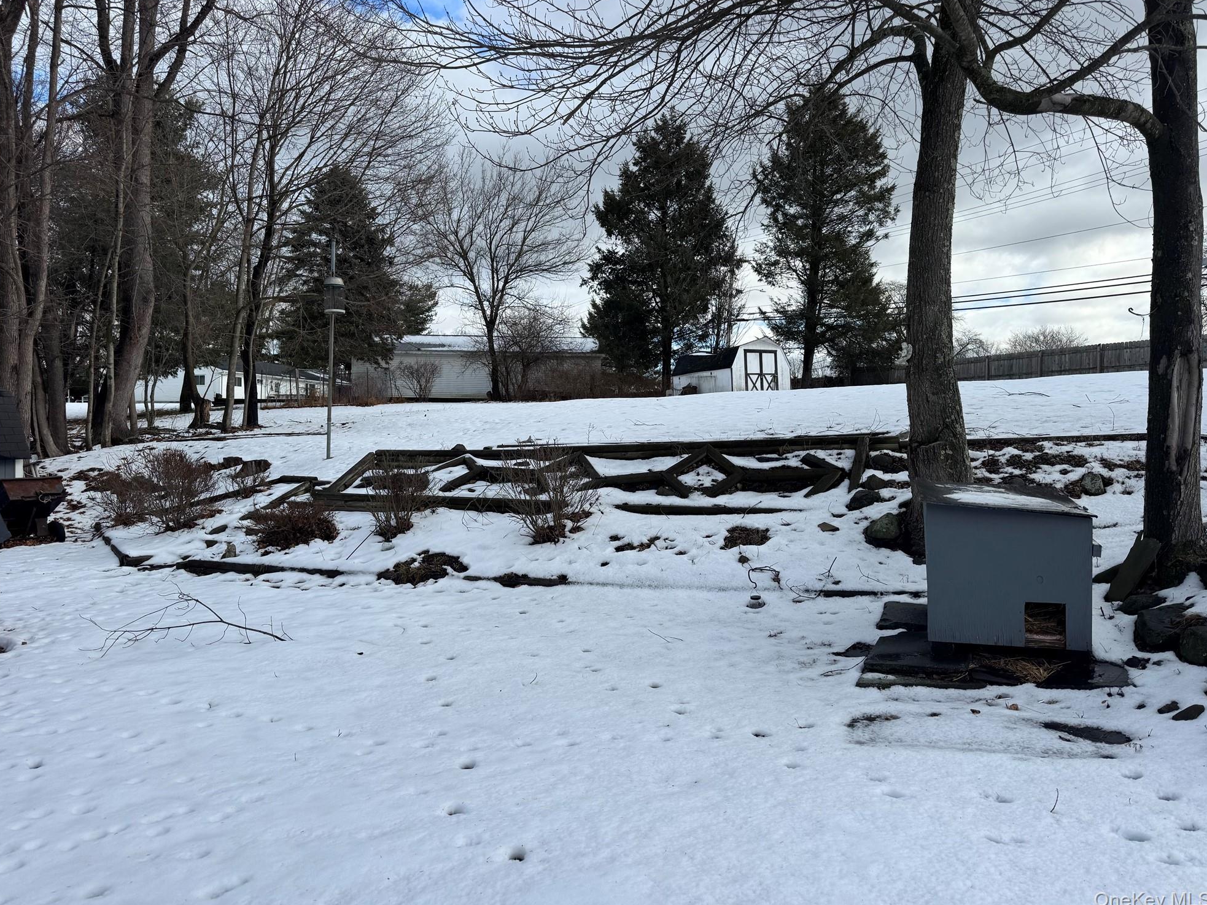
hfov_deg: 69.4
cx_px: 590
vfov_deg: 54.9
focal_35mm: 25
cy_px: 443
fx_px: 872
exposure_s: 1/3802
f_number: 1.78
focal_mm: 6.76
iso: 80
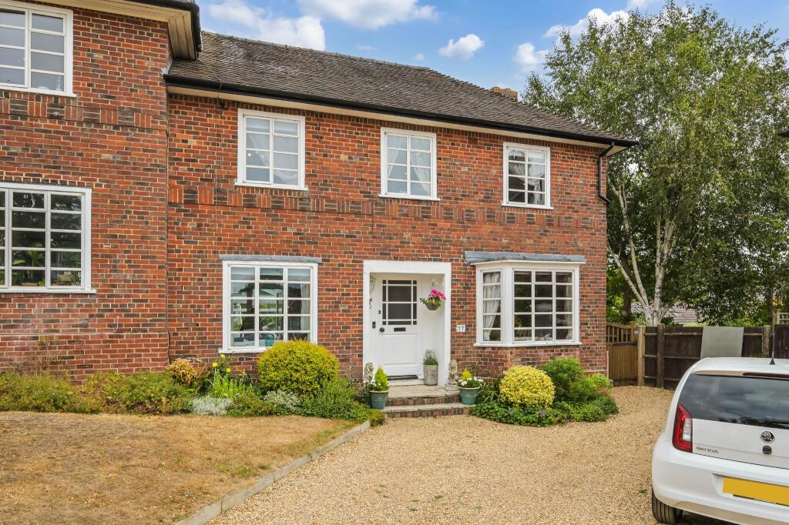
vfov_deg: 57.2
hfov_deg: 78.6
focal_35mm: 22
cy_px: 262
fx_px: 482
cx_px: 394
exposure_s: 1/200
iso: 400
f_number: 14
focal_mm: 22
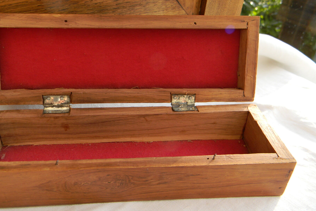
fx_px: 290
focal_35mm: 33
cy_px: 108
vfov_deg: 40.0
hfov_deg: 57.1
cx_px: 139
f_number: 3.5
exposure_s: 1/78.2
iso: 80
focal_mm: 5
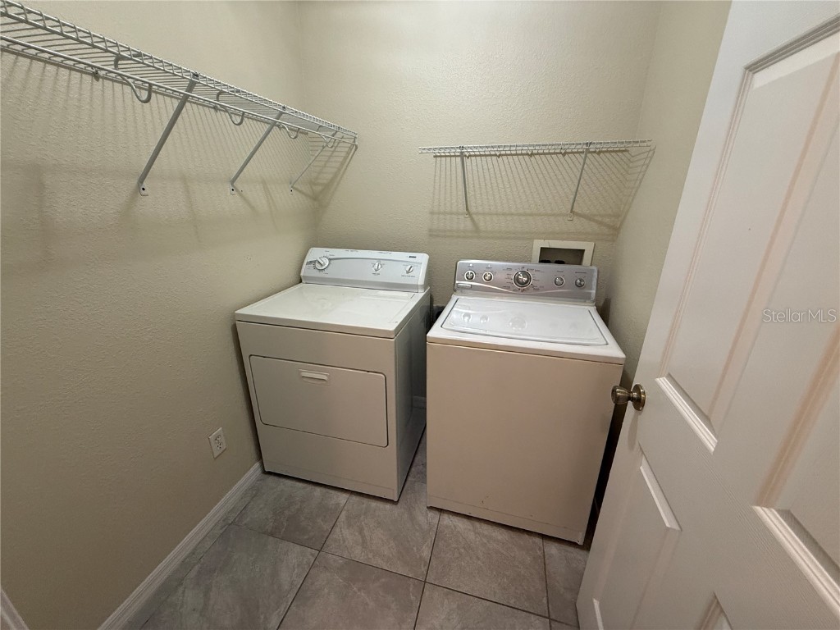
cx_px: 420
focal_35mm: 14
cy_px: 315
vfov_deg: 85.7
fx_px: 340
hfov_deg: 102.1
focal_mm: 2.22
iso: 320
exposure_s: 1/120
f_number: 2.2
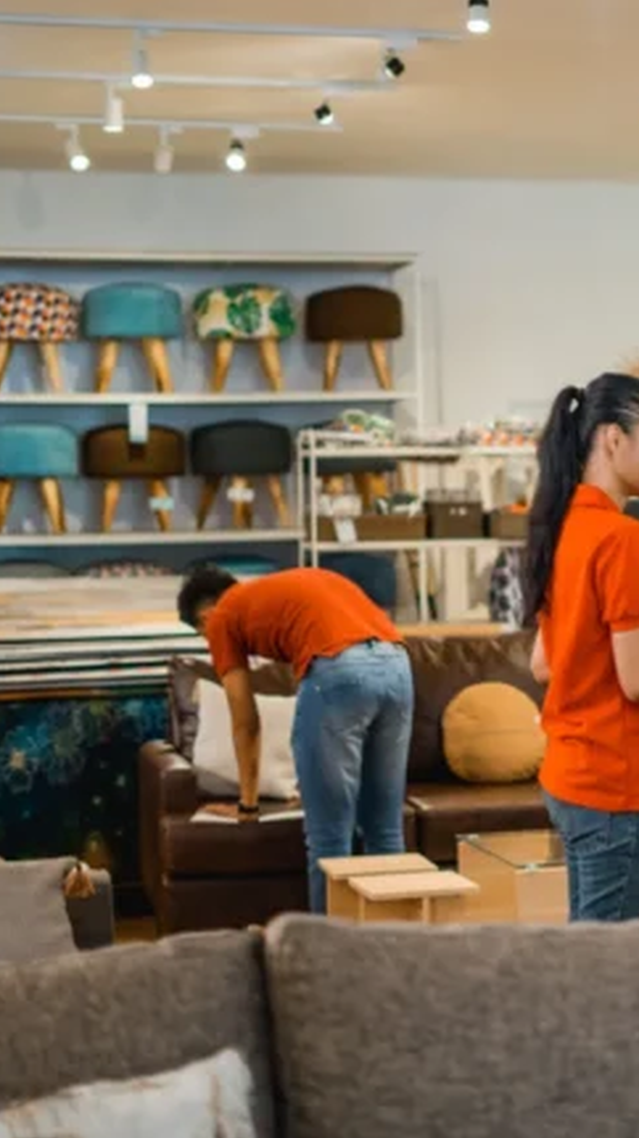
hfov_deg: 14.9
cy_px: 569
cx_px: 716
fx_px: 2383
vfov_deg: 26.9
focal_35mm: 79
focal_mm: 50
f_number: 1.8
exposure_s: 1/160
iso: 640
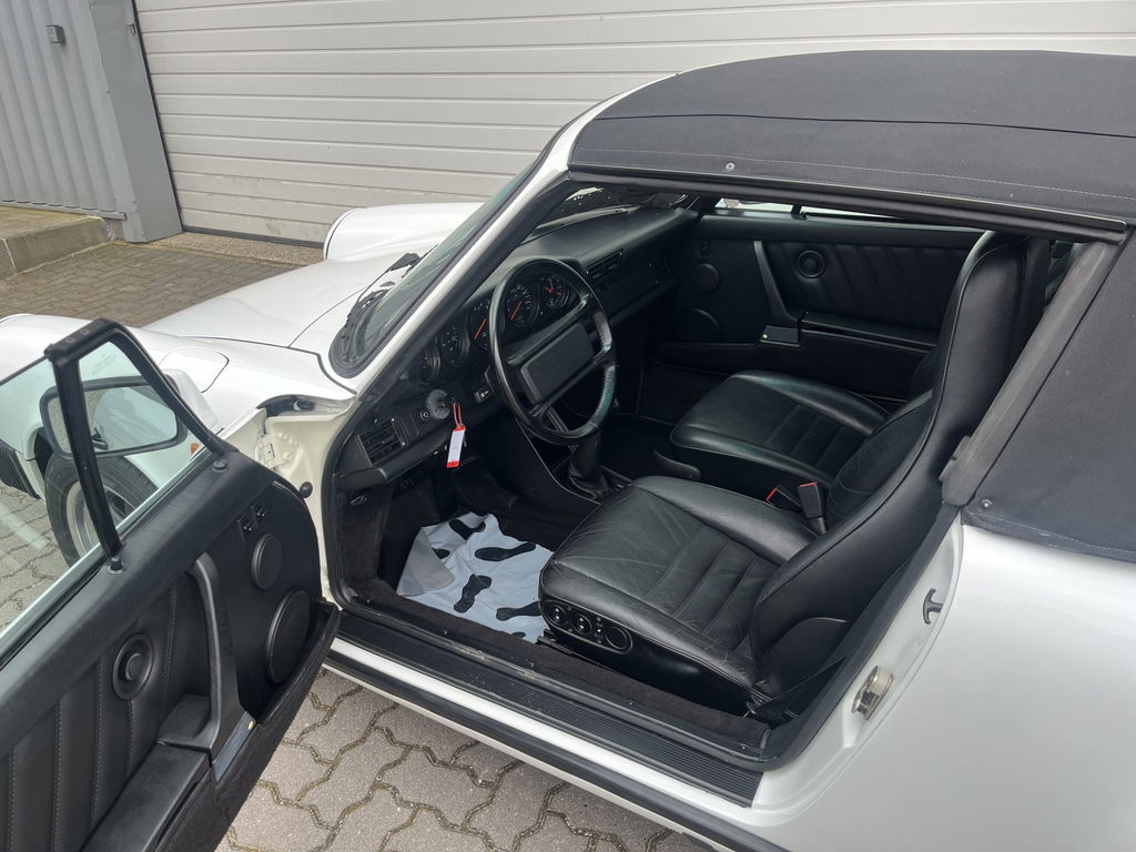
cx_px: 568
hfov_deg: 67.3
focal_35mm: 26
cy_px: 426
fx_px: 853
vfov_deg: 53.1
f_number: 1.6
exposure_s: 1/122
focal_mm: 5.1
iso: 40
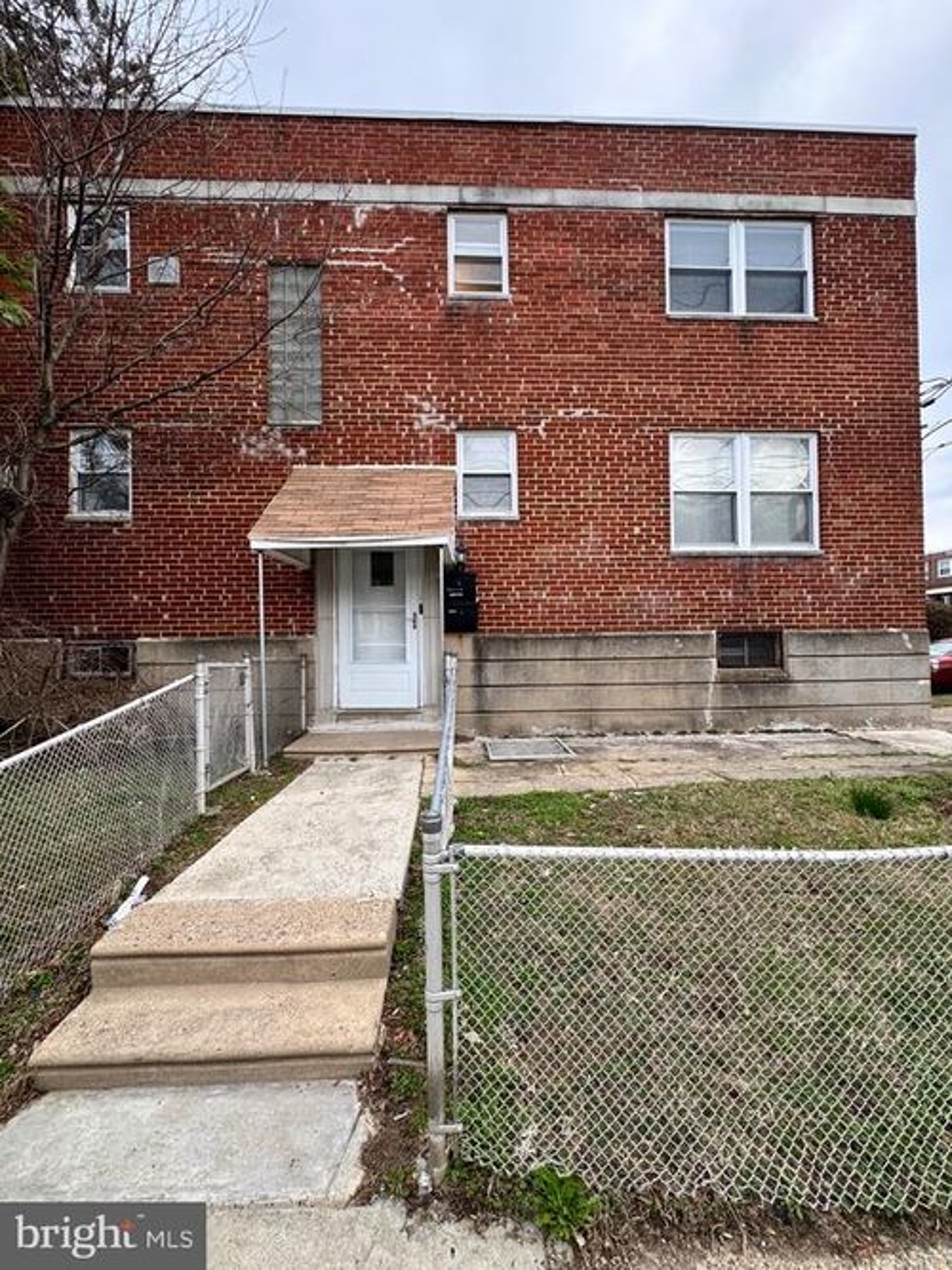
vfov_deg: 102.1
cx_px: 476
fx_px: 514
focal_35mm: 14
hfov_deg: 85.7
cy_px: 635
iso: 40
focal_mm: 2.22
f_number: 2.2
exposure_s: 1/357
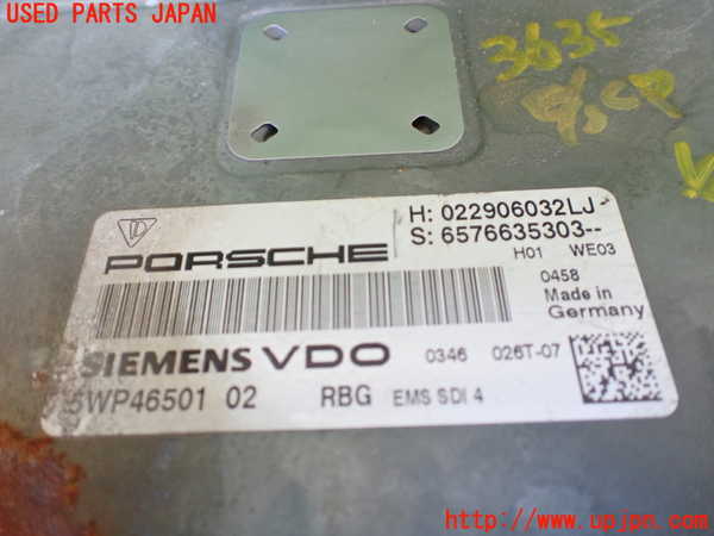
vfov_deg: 46.8
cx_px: 357
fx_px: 619
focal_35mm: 30
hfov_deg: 60.0
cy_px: 268
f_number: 2.3
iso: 800
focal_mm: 5.4
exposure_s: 1/80
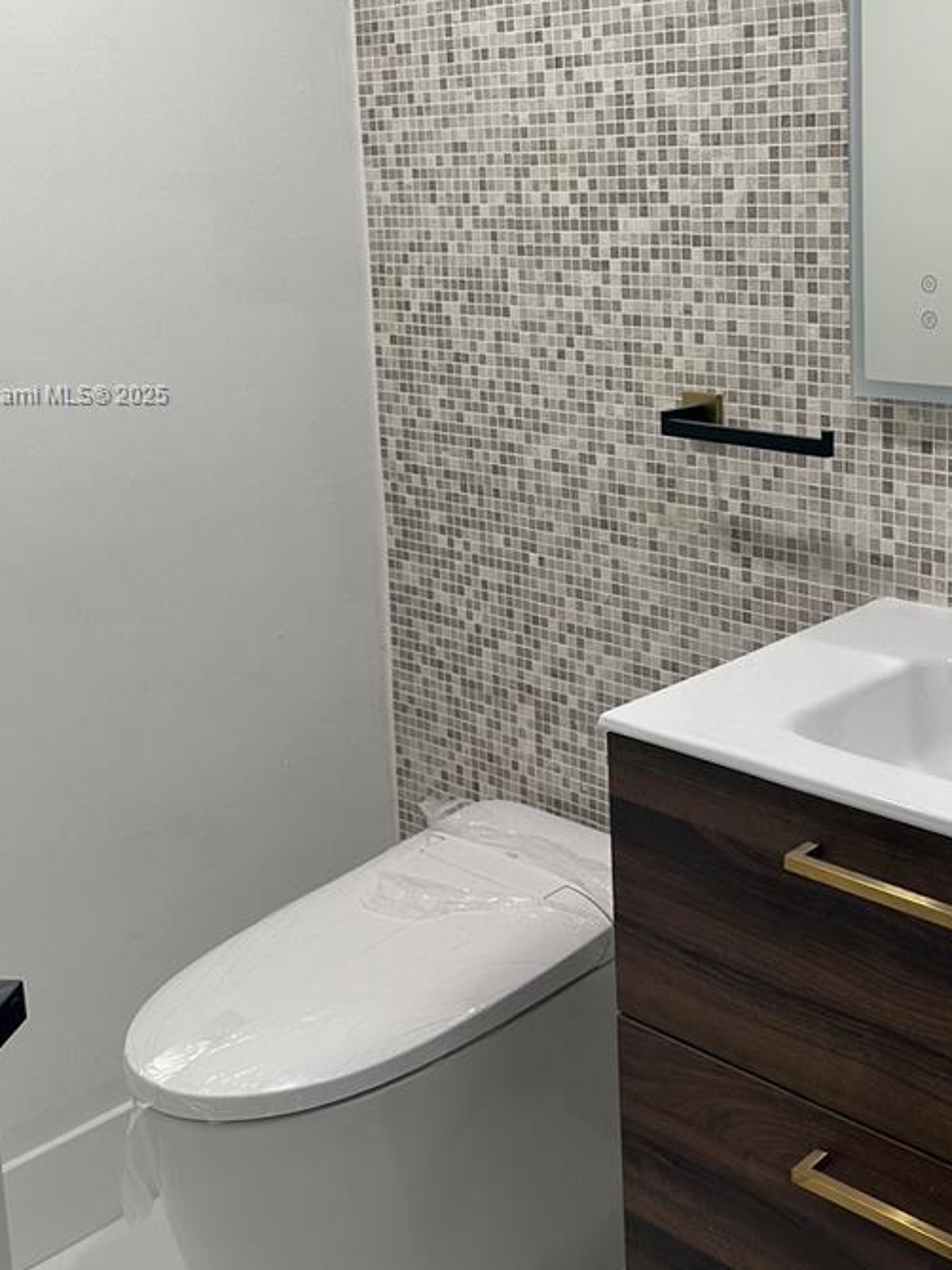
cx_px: 673
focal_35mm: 43
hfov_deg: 33.1
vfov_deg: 43.1
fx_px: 1578
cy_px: 396
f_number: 1.78
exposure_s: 1/120
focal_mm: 6.86
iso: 100
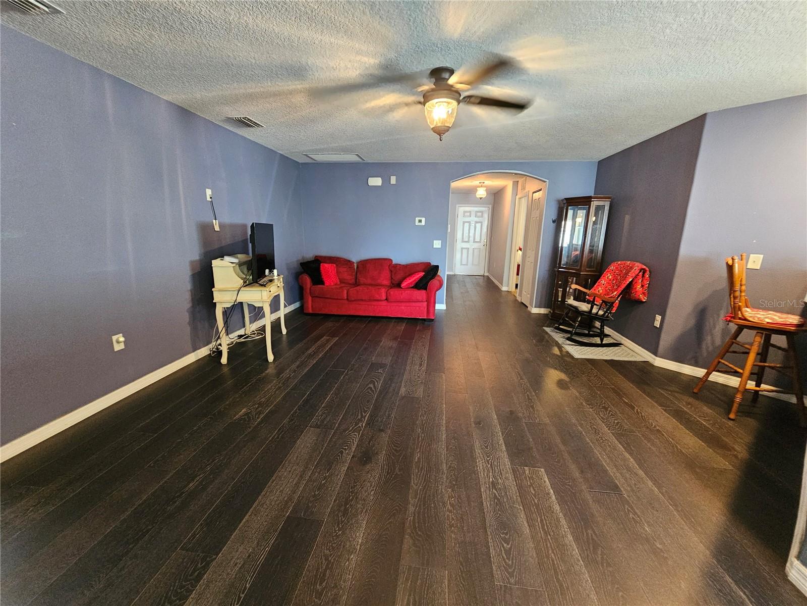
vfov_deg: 89.9
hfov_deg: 106.2
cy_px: 303
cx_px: 404
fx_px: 303
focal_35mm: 13
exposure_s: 1/30
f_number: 2.2
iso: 640
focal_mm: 2.2
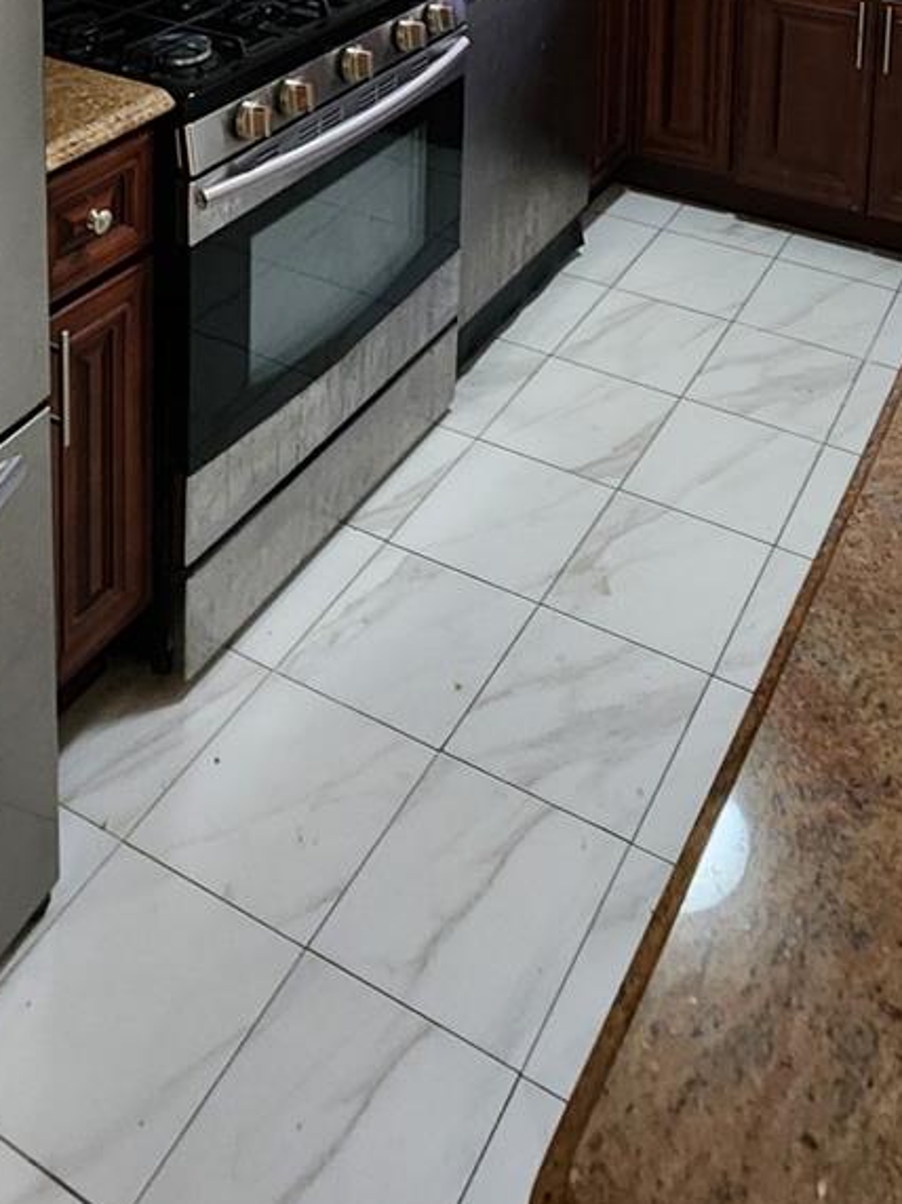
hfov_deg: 40.1
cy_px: -318
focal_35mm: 35
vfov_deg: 36.7
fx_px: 1216
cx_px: 609
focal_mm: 2.2
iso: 320
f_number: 2.2
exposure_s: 1/40
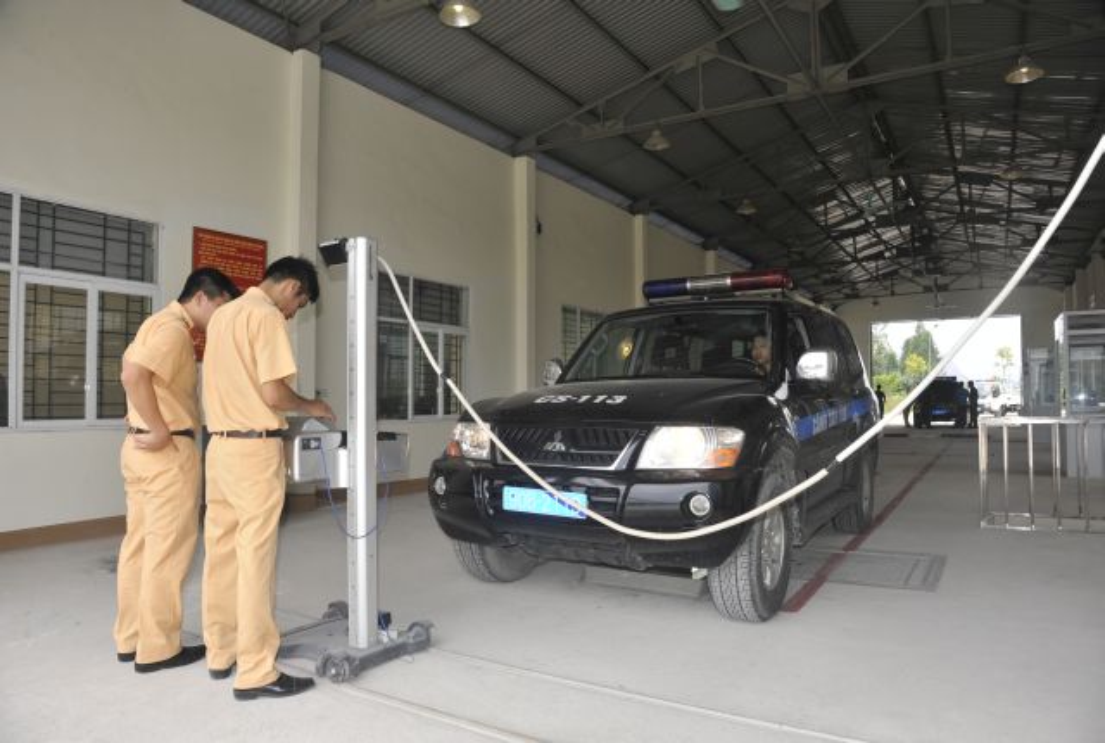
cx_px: 552
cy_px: 372
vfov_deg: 53.4
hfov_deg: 73.6
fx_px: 738
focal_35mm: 24
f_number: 7.1
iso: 800
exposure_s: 1/250
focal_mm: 24
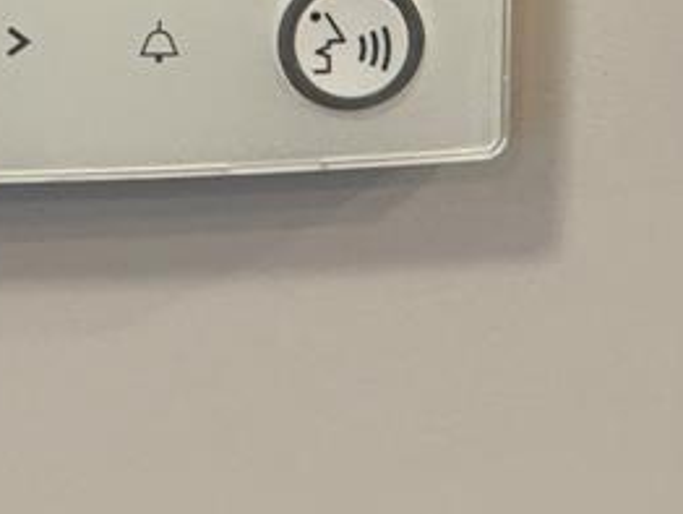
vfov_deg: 3.2
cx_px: 336
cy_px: -175
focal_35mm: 469
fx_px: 9262
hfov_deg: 4.2
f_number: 2.8
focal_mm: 15.66
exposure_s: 1/60
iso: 320
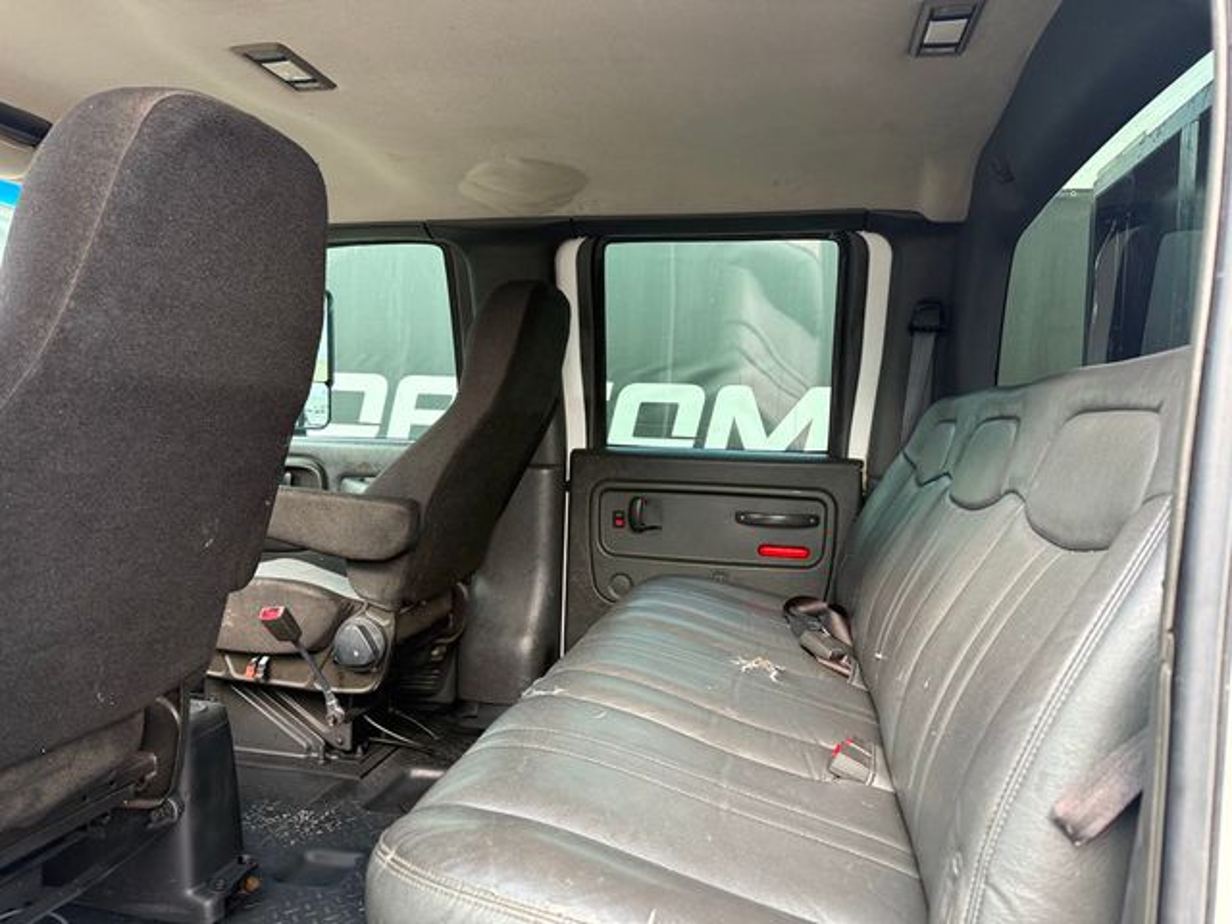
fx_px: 854
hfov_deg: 71.6
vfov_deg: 56.8
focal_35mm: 24
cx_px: 616
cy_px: 462
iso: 160
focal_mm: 6.76
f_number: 1.78
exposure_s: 1/243
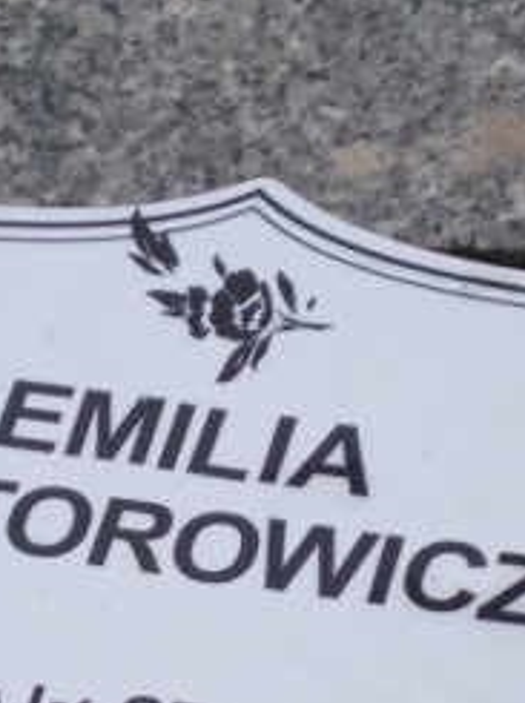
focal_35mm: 259
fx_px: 5251
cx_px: 169
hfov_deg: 5.7
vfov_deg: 7.6
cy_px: 680
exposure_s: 1/500
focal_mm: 17.6
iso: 180
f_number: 5.5
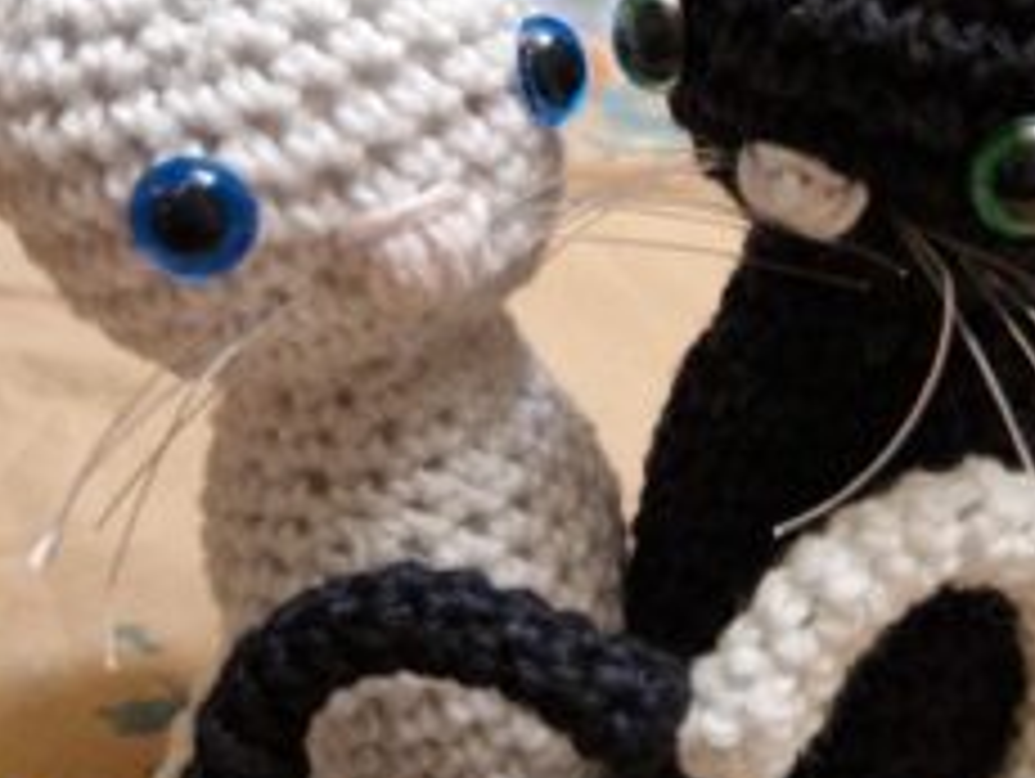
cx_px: 603
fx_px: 1197
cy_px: 225
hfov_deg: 46.6
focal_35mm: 40
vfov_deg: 35.5
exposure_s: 1/50
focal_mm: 5.4
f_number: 1.8
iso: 640
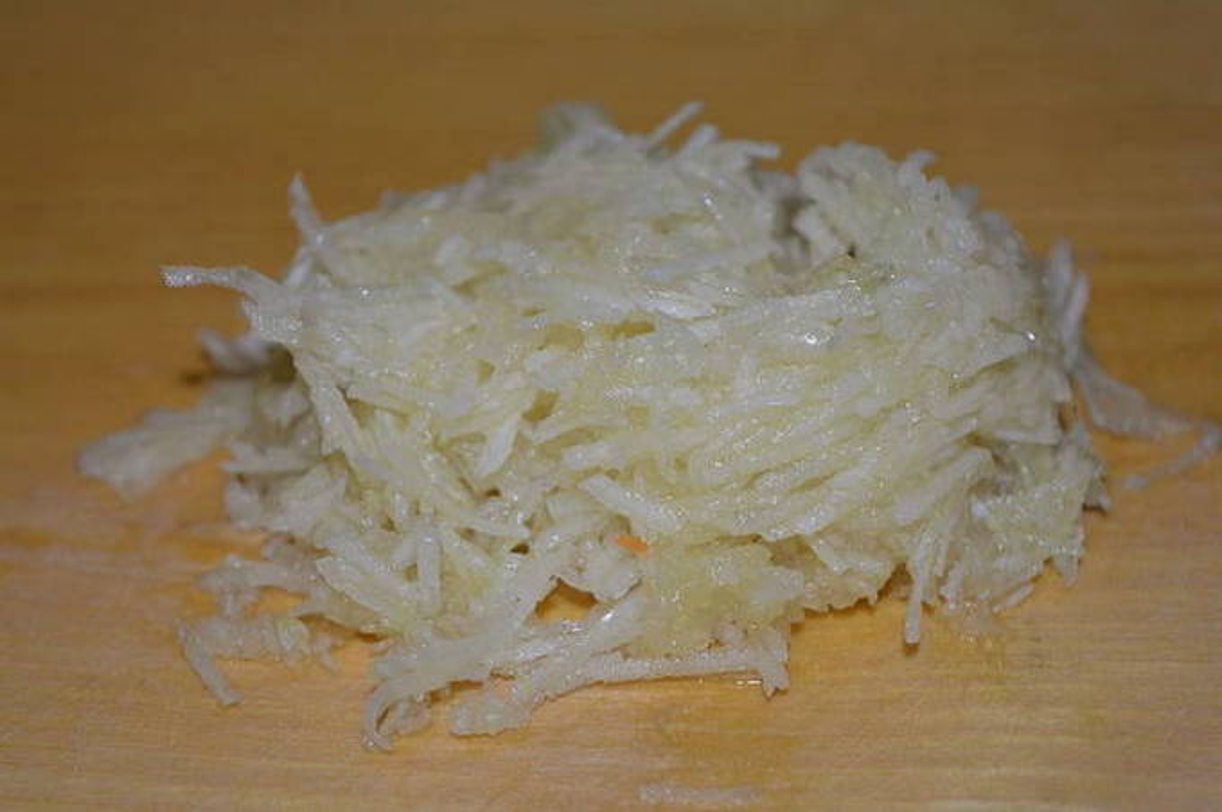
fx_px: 2798
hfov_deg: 24.6
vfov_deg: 16.5
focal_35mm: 82
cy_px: 406
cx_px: 611
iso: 200
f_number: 5.6
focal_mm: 55
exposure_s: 1/30
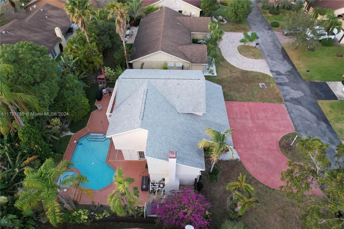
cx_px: 172
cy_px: 114
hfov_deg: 78.6
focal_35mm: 22
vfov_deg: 57.2
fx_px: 210
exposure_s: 1/30
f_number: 2.8
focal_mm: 8.38
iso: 110
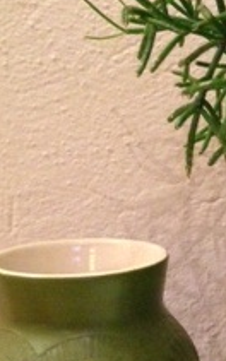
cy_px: 299
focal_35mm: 106
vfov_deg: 19.4
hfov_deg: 11.9
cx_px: 325
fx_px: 1044
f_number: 2.4
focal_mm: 4.13
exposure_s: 1/15
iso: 640
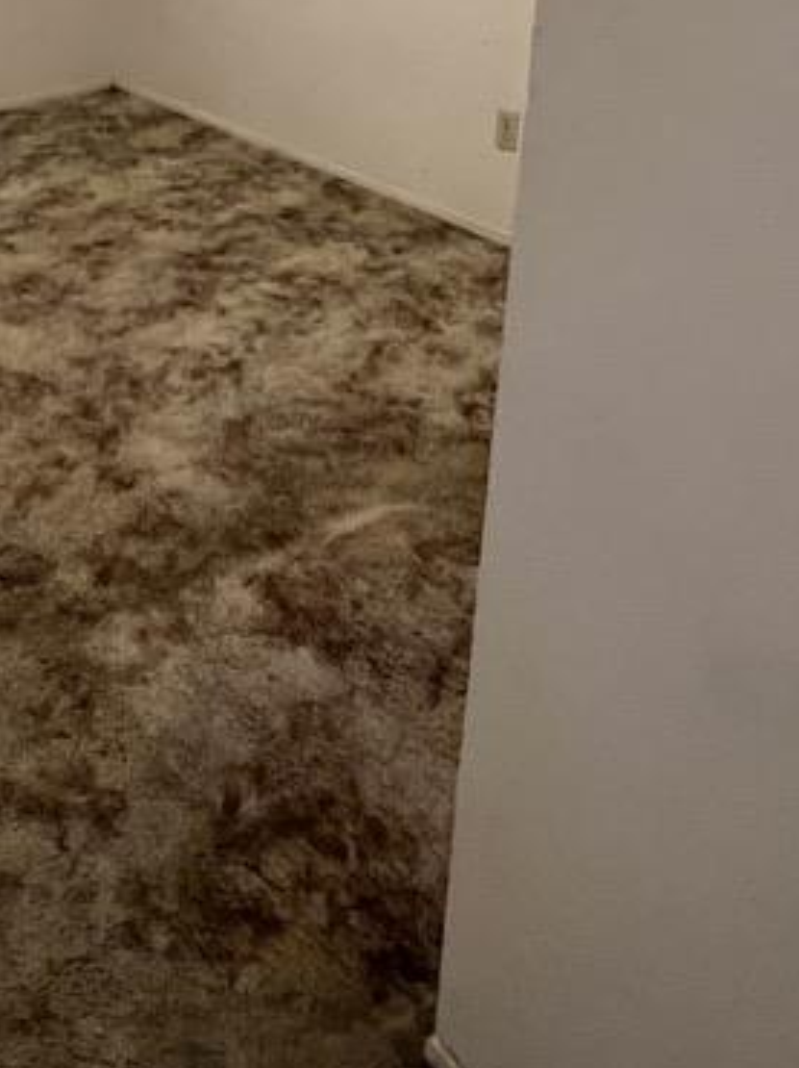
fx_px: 1109
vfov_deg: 47.5
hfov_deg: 37.2
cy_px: 162
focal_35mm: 36
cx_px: 87
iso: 800
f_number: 1.8
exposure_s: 1/60
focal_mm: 1.57
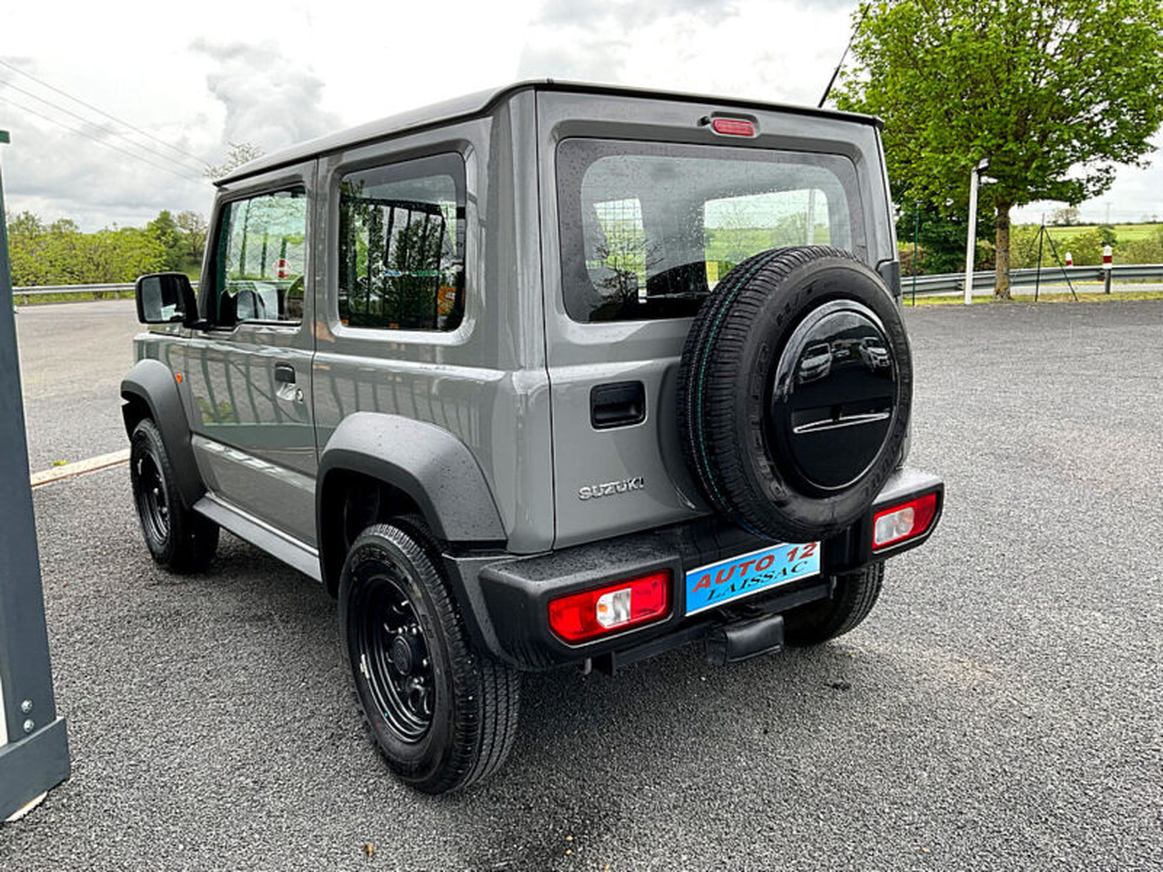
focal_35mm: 29
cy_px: 436
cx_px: 582
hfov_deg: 61.7
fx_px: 974
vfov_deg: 48.2
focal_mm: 3
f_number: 1.8
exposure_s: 1/270
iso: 25
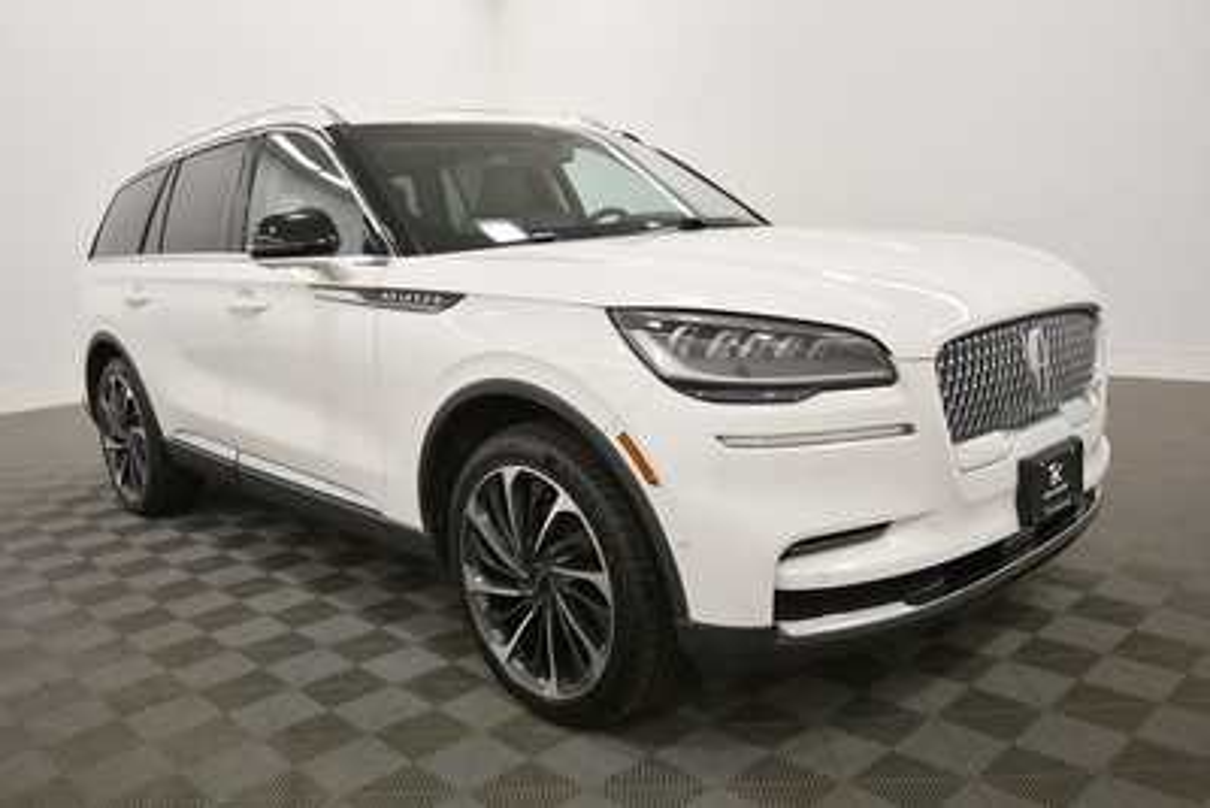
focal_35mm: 30
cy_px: 404
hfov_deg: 61.9
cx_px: 605
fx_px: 1009
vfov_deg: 43.6
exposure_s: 1/200
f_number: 5.6
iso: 800
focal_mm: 20
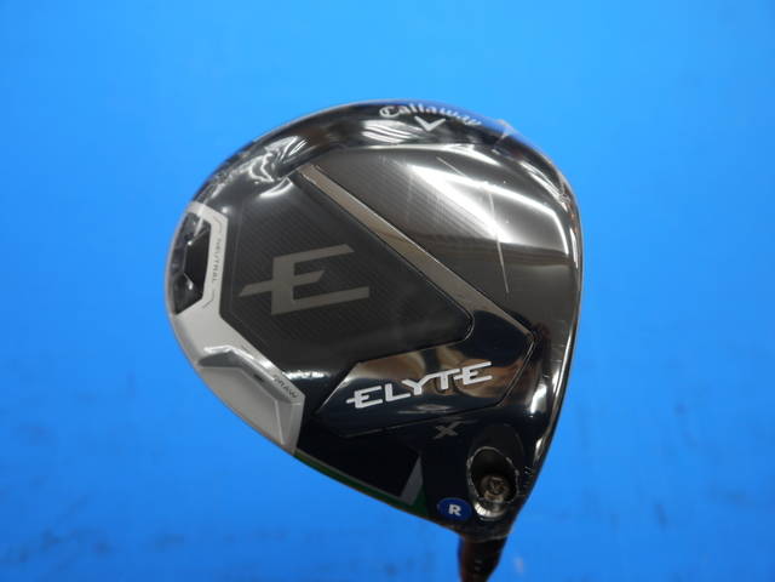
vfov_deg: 34.3
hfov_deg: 44.8
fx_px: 940
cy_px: 291
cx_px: 388
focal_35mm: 42
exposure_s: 1/60
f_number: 4.3
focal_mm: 21
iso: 160
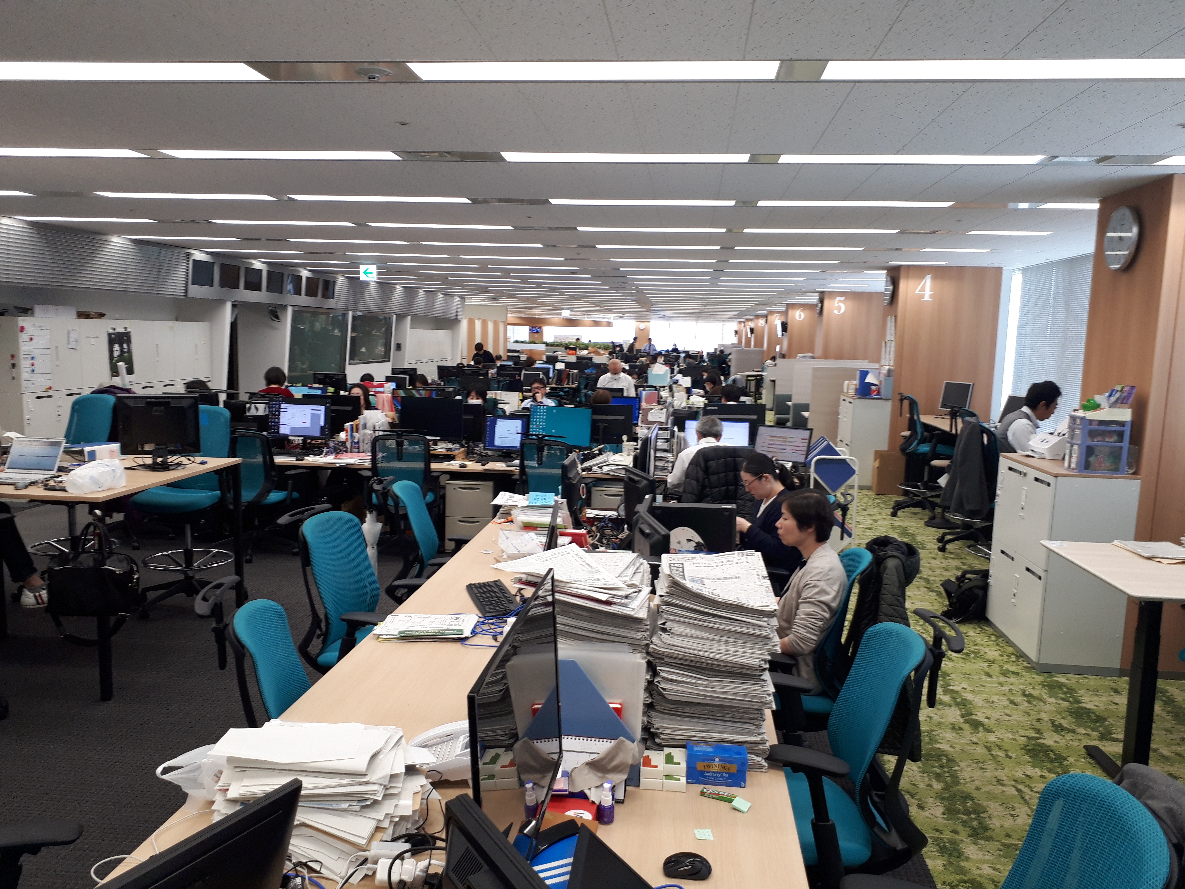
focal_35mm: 27
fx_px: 924
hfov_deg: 65.3
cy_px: 444
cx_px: 592
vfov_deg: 51.4
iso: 50
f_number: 1.9
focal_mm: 3.6
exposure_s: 1/33
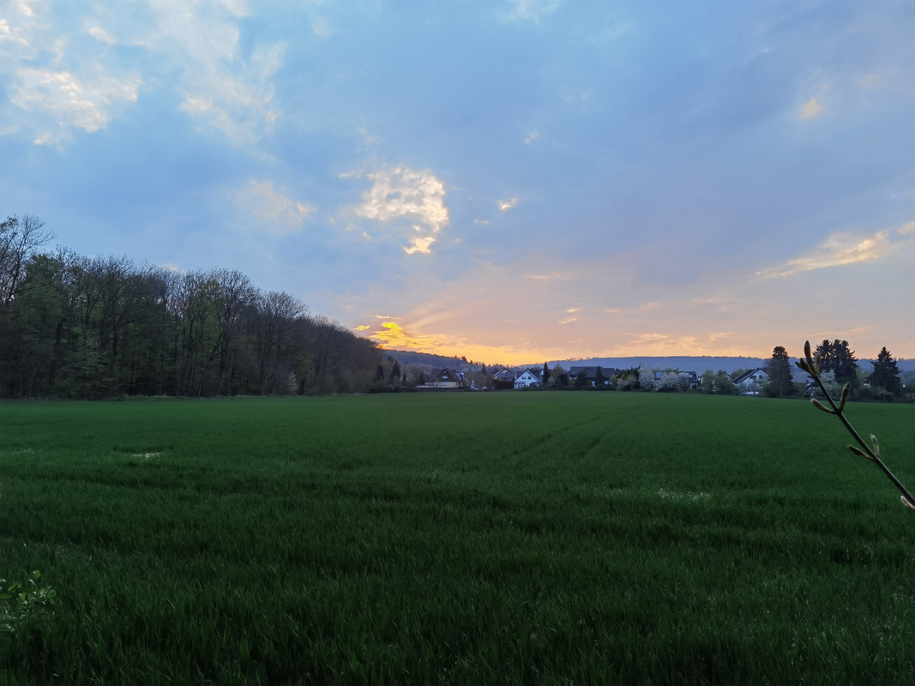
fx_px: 740
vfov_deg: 49.7
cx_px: 458
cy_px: 343
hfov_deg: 63.4
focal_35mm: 28
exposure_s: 1/473
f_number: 1.9
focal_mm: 6.71
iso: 50
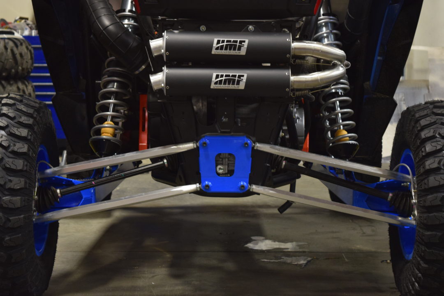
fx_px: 1017
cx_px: 222
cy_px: 148
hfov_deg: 24.6
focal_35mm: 82
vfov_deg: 16.6
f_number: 5.6
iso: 1600
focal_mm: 55
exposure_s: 1/25
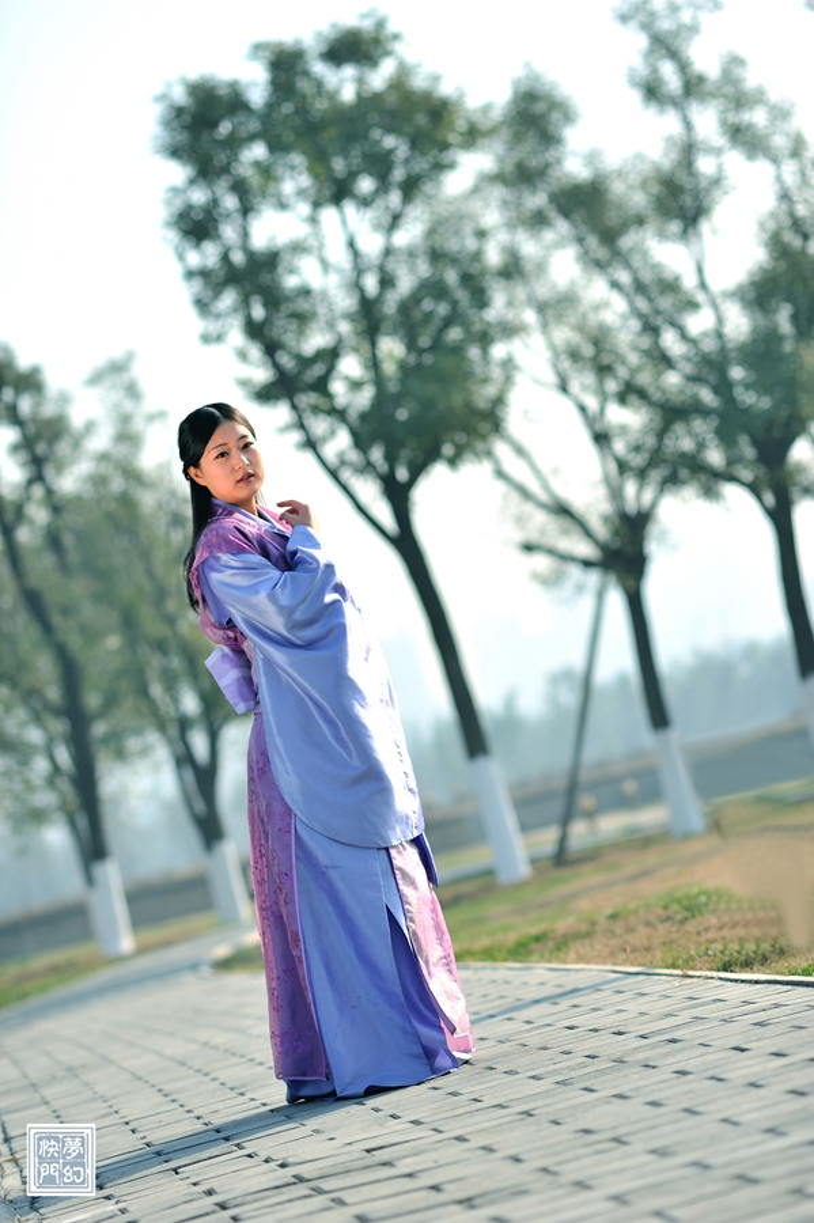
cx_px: 407
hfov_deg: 13.0
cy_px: 612
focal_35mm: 105
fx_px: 3565
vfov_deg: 19.5
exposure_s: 1/1600
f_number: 2.8
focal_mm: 105
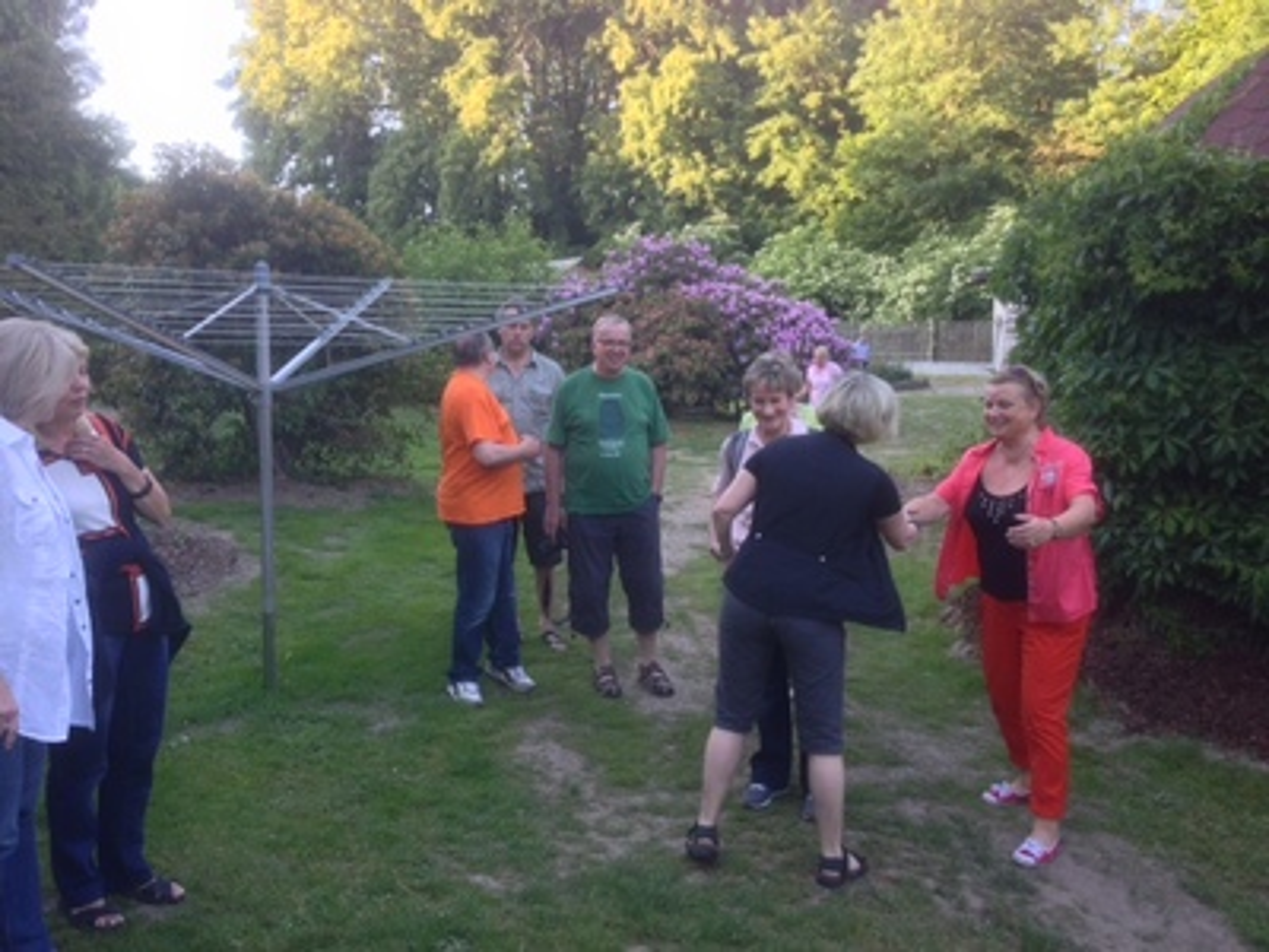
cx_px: 634
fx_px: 1210
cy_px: 476
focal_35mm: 33
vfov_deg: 42.9
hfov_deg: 55.4
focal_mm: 4.12
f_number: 2.4
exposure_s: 1/60
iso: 50
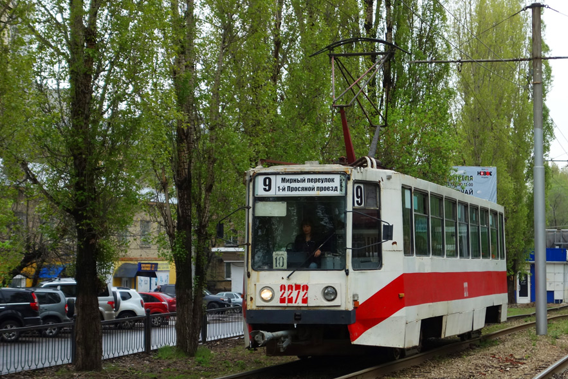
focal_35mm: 72
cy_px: 180
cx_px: 329
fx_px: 1136
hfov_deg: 28.0
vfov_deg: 18.9
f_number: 3.5
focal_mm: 19.75
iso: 200
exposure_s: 1/500
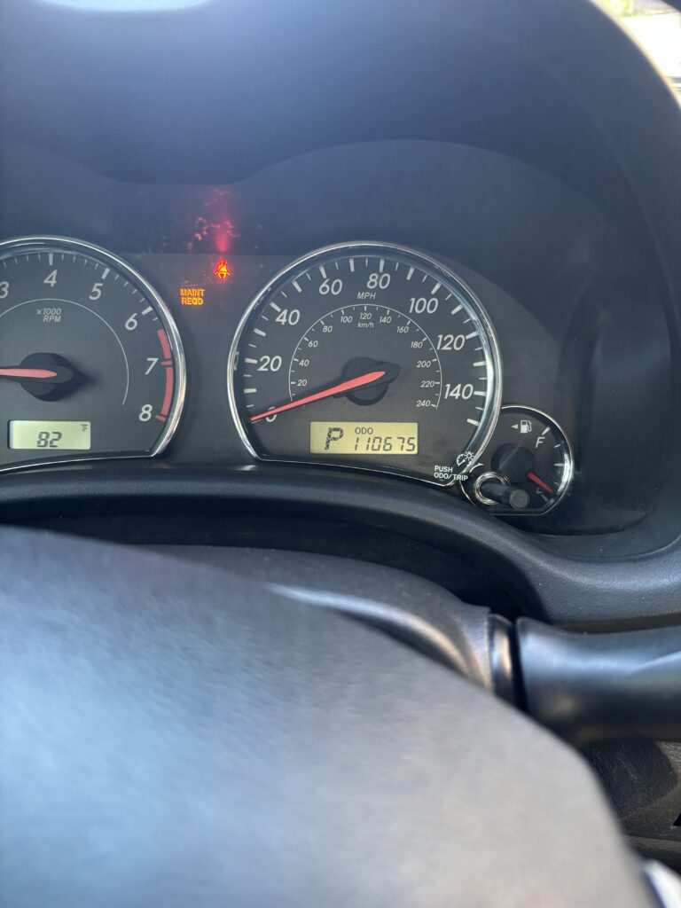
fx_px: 682
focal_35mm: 26
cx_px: 340
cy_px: 454
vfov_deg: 67.3
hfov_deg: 53.1
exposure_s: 1/60
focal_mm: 5.96
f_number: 1.6
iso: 320
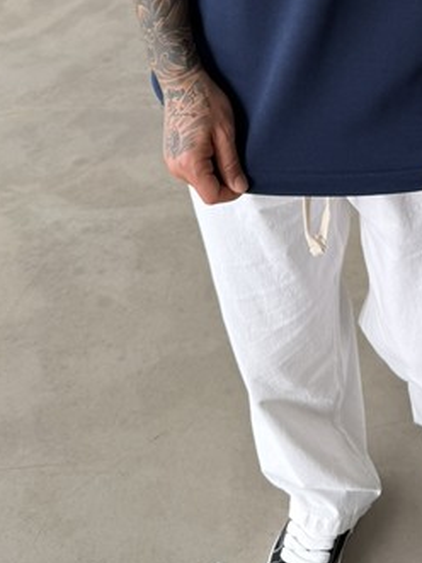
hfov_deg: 24.7
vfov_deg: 30.4
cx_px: 354
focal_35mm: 58
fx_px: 943
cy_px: -27
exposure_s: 1/162
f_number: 1.78
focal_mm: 6.76
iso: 64
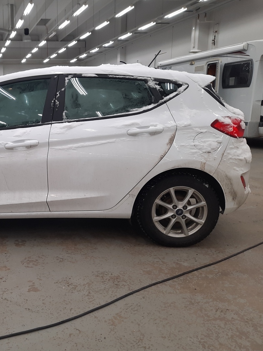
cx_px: 28
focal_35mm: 34
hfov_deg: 39.0
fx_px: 344
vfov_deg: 54.0
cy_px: 176
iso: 100
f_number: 2
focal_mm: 4.6
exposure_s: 1/50
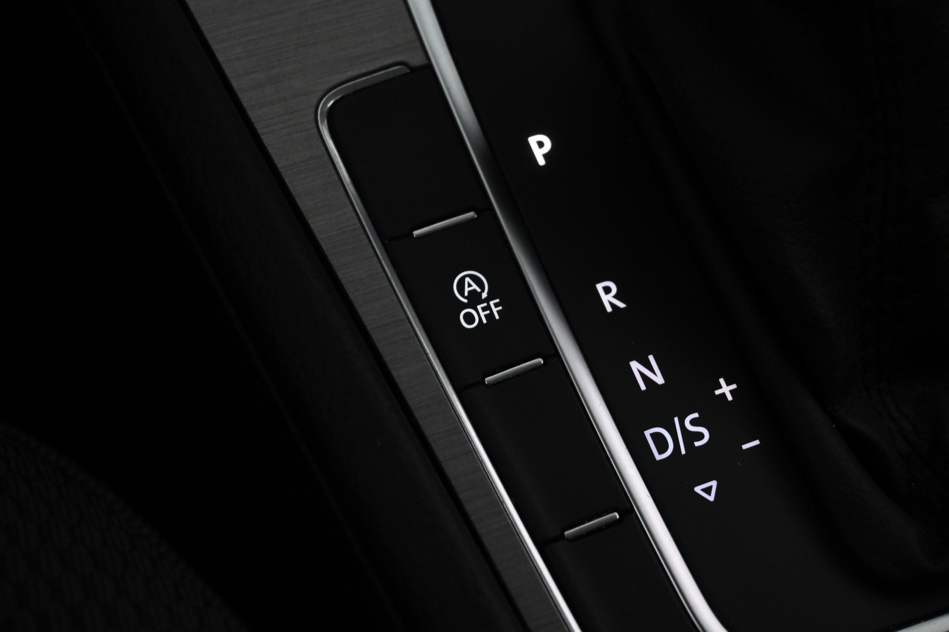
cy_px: 316
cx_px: 474
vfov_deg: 23.8
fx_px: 1502
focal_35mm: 57
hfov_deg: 35.1
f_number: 5.6
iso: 3200
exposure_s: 1/60
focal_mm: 38
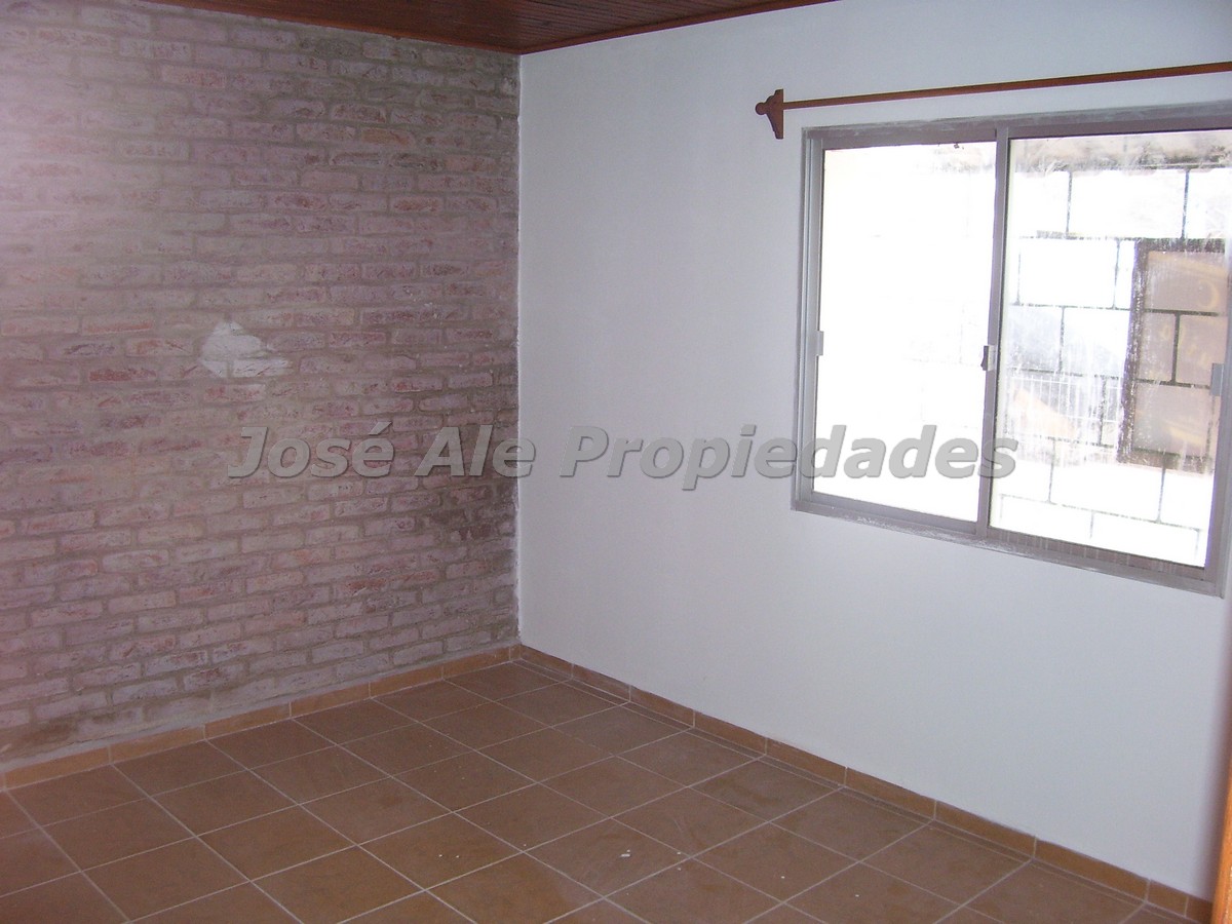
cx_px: 616
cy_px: 462
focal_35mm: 34
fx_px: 1210
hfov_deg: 54.0
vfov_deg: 41.8
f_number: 2.7
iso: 125
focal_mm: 5.6
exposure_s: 1/60
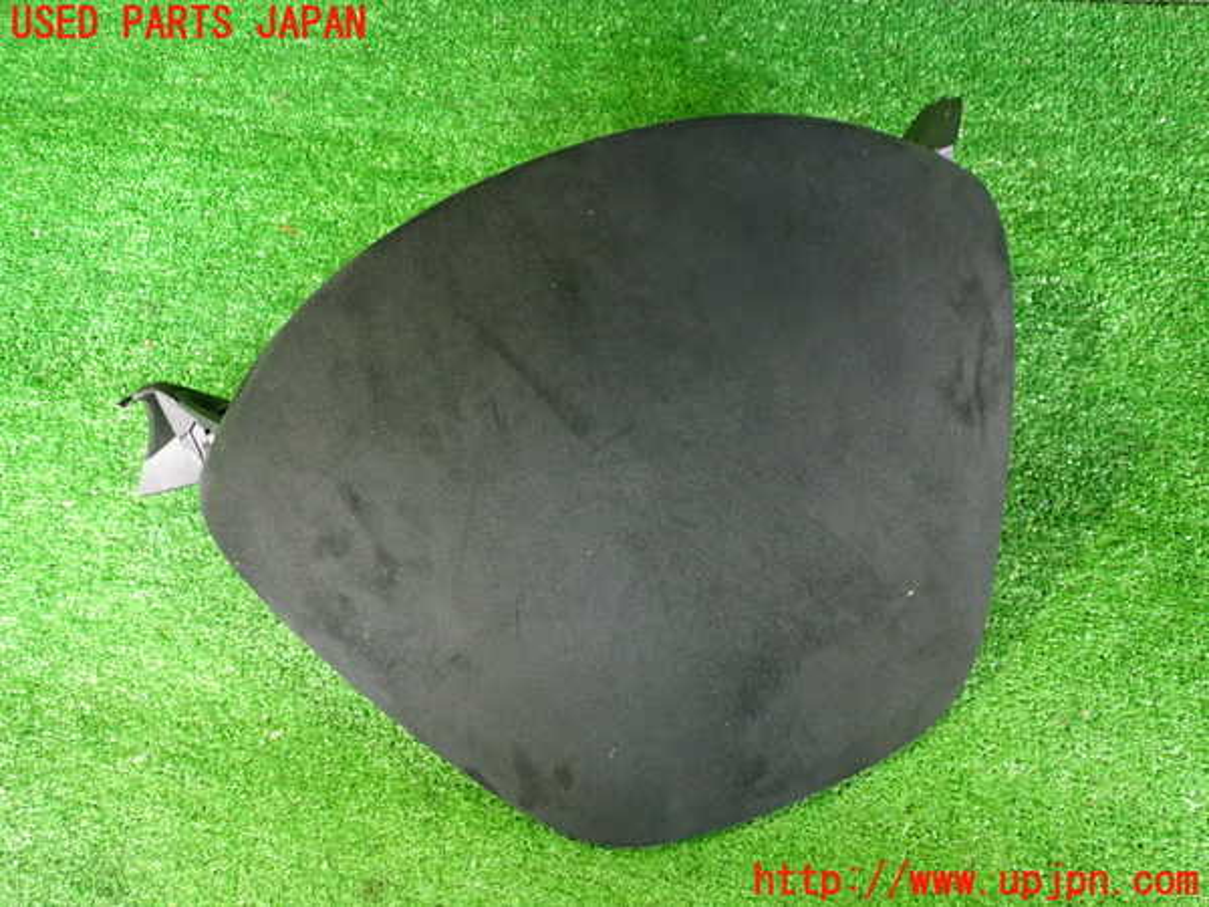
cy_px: 454
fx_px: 1048
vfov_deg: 46.8
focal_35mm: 30
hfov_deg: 60.0
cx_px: 604
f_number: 2.3
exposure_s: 1/25
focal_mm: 5.4
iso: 800
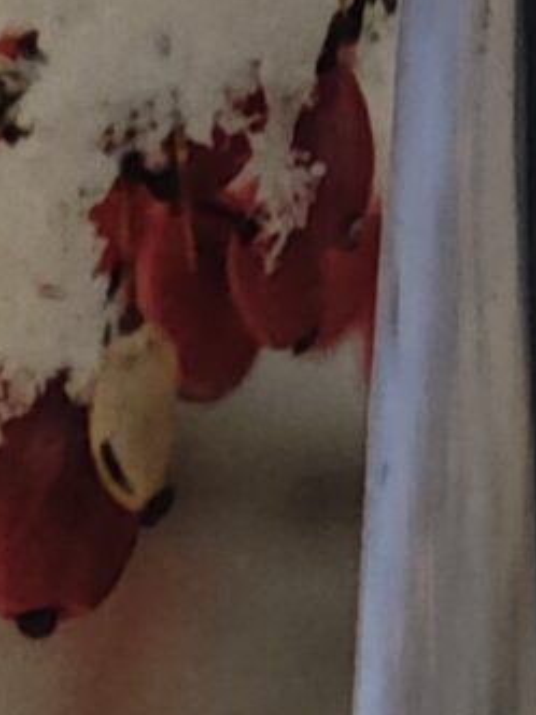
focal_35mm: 578
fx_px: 11933
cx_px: -801
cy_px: 810
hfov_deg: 2.6
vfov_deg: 3.4
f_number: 1.25
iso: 1250
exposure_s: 1/50
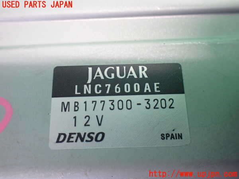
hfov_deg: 60.0
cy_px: 90
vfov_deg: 46.8
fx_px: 207
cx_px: 120
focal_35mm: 30
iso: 800
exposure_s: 1/60
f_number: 2.3
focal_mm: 5.4
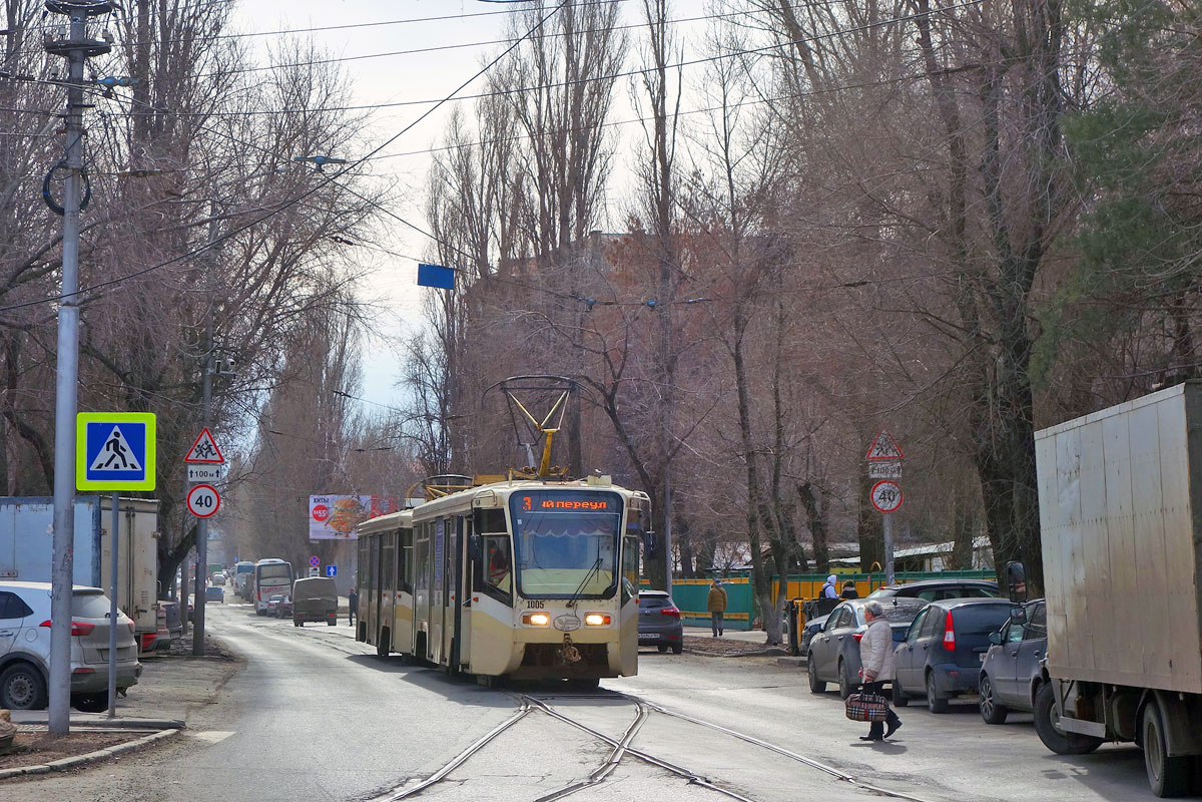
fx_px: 2804
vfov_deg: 16.3
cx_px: 601
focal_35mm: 84
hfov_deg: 24.2
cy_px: 401
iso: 125
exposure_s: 1/500
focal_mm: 31.15
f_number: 5.6
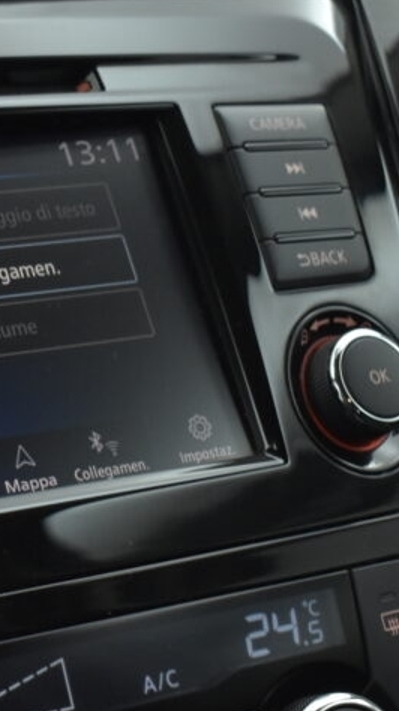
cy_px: 364
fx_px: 1922
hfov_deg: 11.5
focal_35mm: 102
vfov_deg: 21.0
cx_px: -153
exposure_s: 1/100
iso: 1600
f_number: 4.2
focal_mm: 30
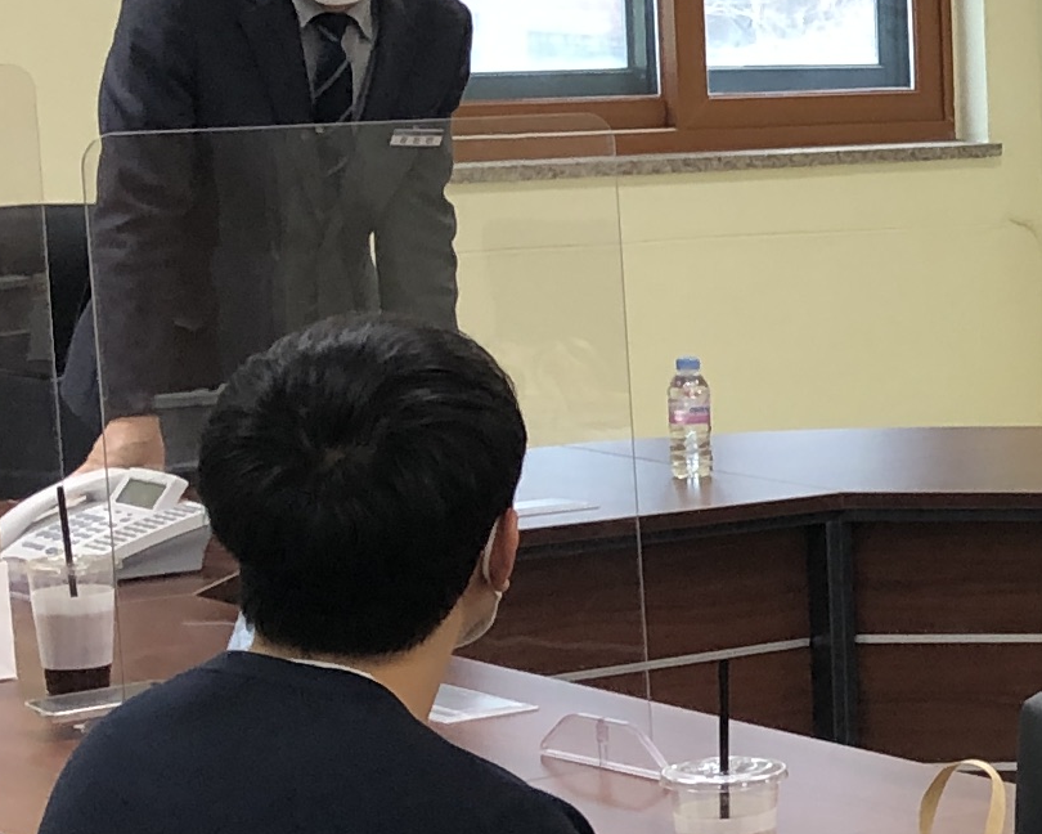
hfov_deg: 12.8
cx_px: 1879
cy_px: 570
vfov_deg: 11.3
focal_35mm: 136
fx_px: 4194
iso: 32
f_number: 1.8
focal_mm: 4
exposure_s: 1/24
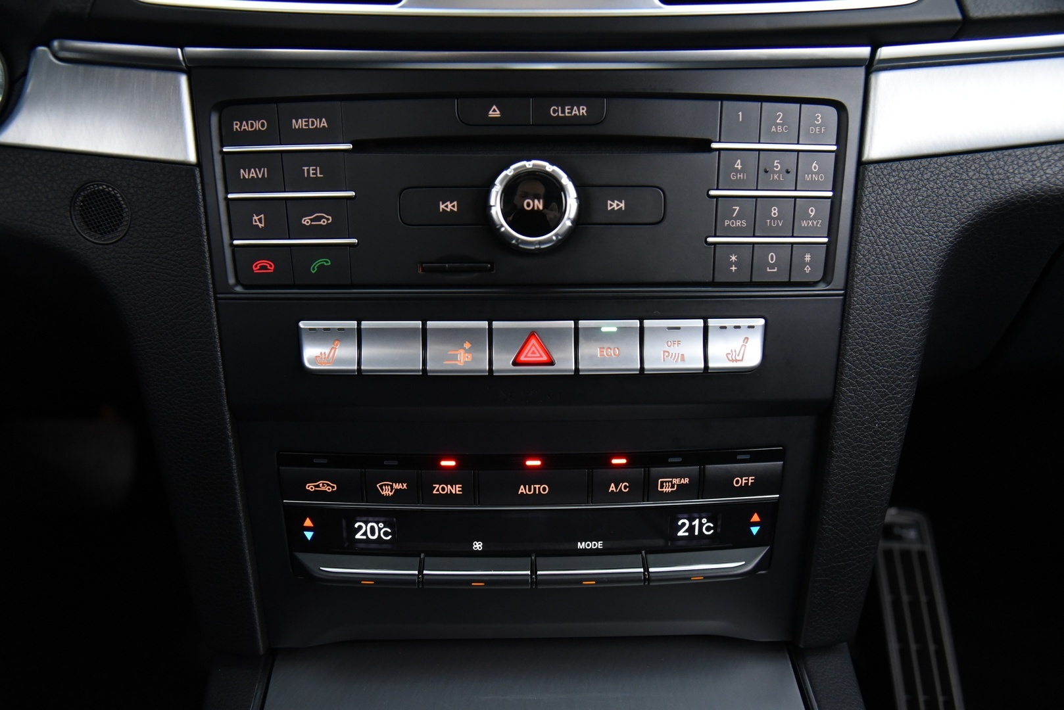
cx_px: 532
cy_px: 355
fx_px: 946
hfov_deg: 58.7
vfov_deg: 41.1
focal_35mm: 32
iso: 4000
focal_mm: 32
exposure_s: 1/20
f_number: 4
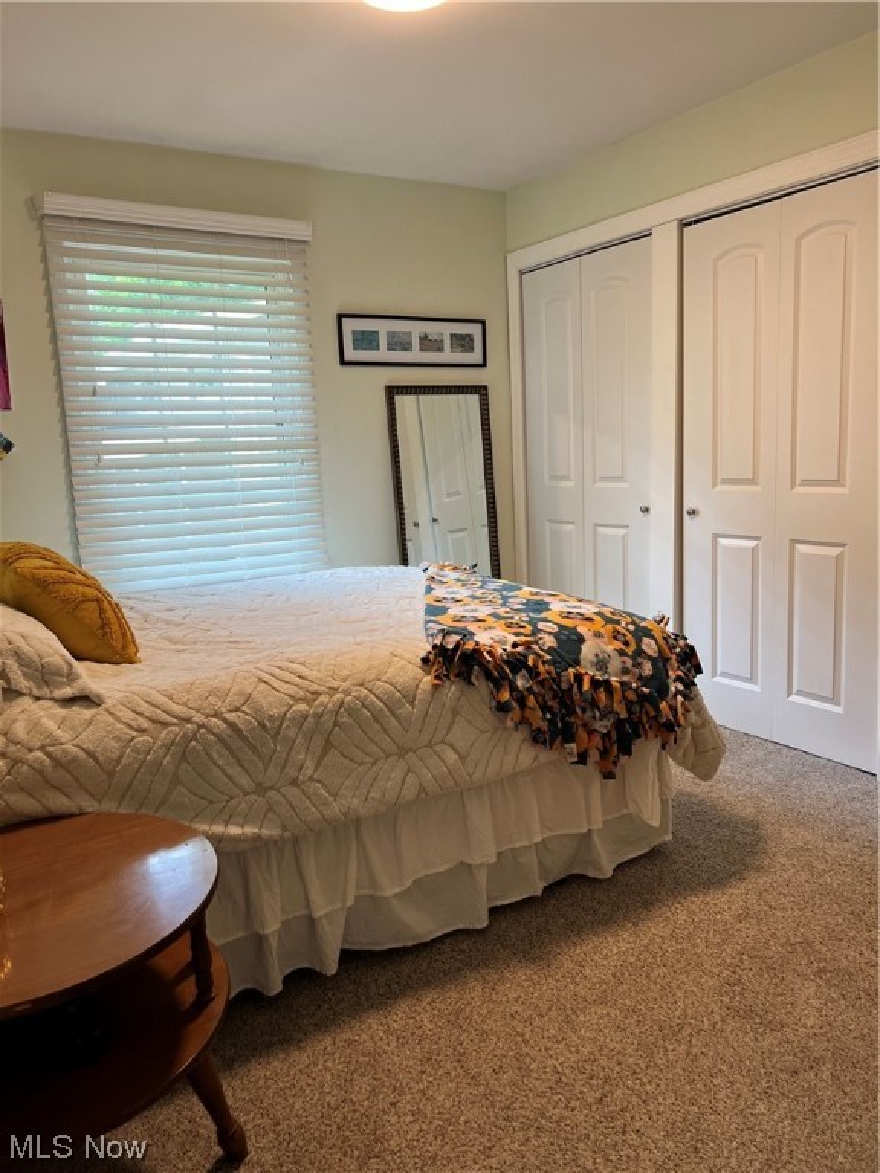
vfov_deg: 67.3
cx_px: 440
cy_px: 586
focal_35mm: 26
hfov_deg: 53.1
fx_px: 881
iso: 125
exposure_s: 1/120
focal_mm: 5.7
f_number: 1.5
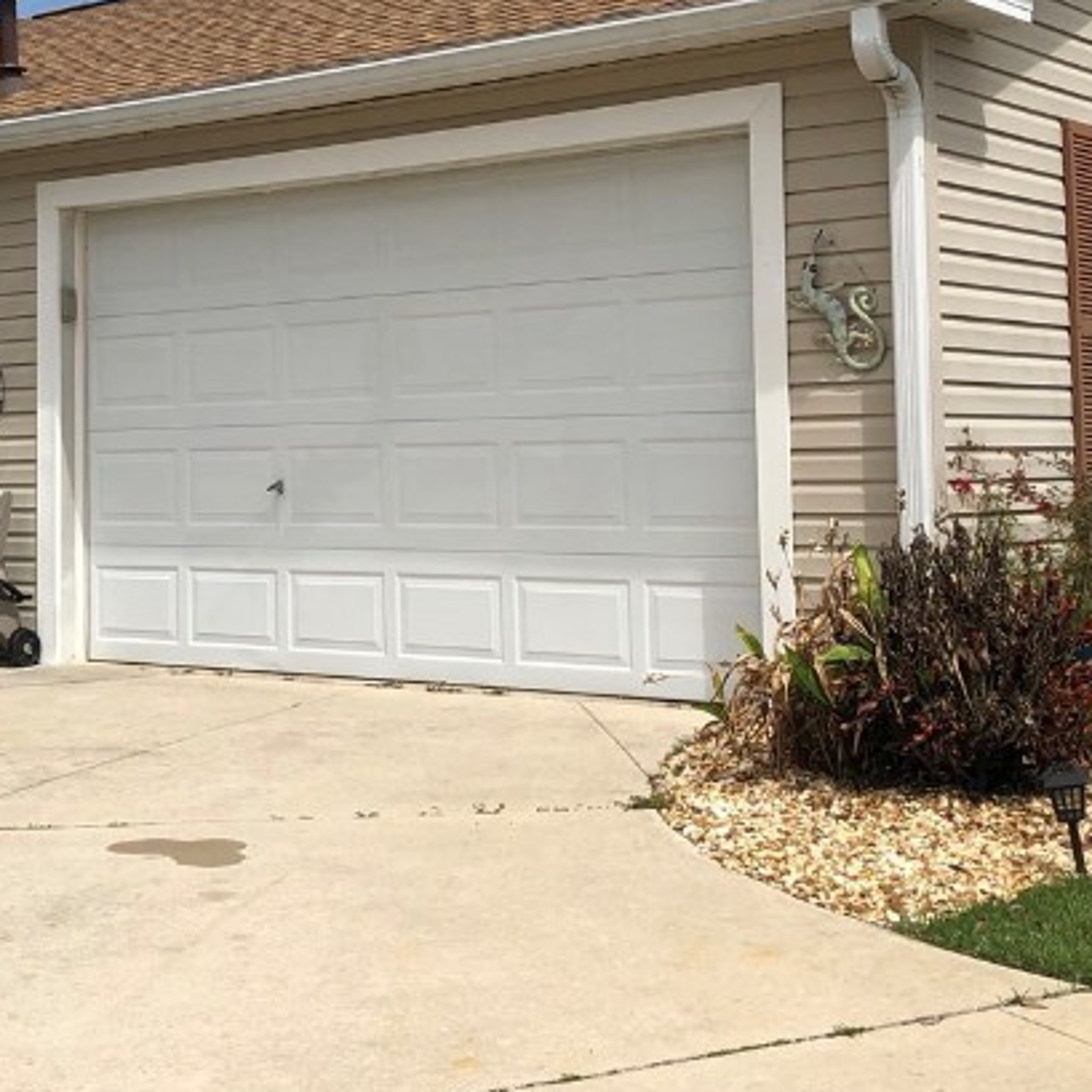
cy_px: 331
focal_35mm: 62
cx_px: 267
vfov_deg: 27.5
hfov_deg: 27.3
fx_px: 2213
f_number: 1.8
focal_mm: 3.99
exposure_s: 1/4049
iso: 20
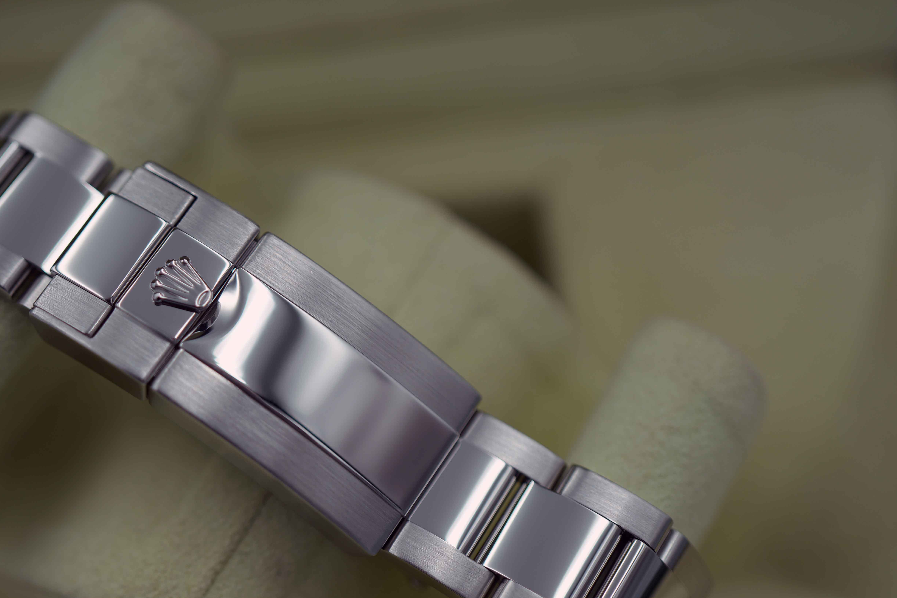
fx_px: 1794
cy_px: 355
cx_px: 338
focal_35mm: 72
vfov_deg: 18.9
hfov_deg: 28.0
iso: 100
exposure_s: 1/320
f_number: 2.8
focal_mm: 50
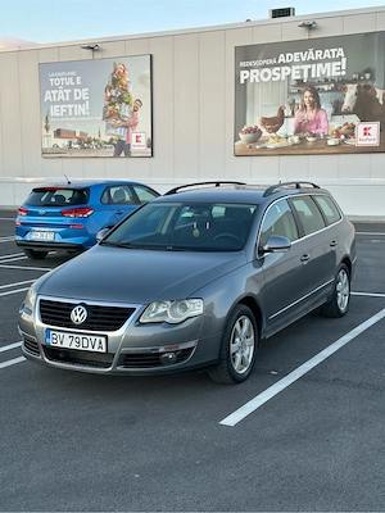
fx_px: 712
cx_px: 192
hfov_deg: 30.3
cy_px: 256
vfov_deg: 39.7
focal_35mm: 48
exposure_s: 1/121
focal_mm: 6.86
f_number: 1.78
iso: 80
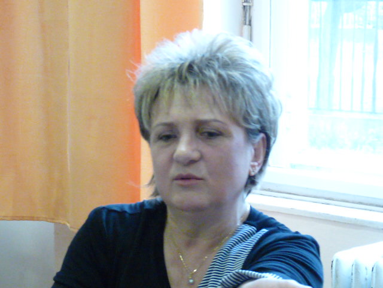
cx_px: 192
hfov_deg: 15.4
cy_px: 144
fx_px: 1416
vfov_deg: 11.6
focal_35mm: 128
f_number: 3.4
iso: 800
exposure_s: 1/60
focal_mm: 12.8
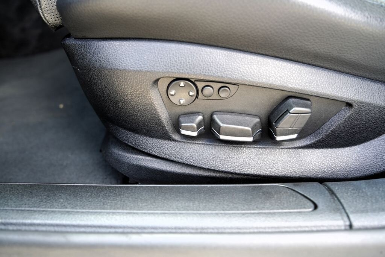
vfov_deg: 53.1
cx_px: 192
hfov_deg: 73.7
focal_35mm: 24
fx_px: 257
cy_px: 128
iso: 100
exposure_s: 1/40
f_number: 3.2
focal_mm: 24
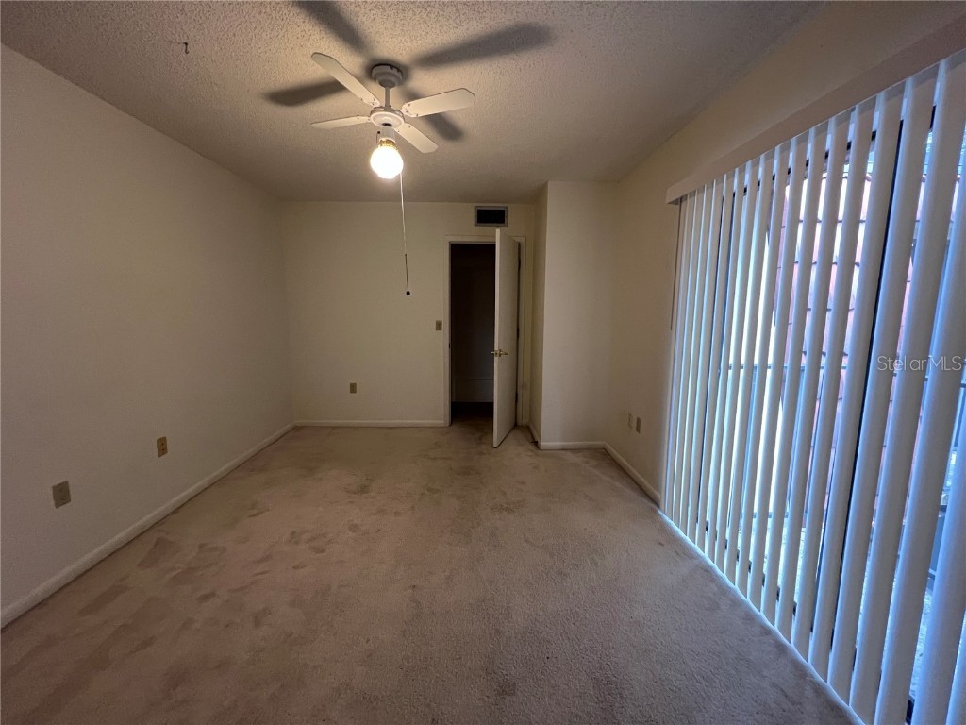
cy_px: 362
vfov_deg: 89.9
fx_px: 363
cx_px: 483
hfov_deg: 106.2
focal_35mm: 13
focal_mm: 1.57
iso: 500
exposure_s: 1/60
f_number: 1.8
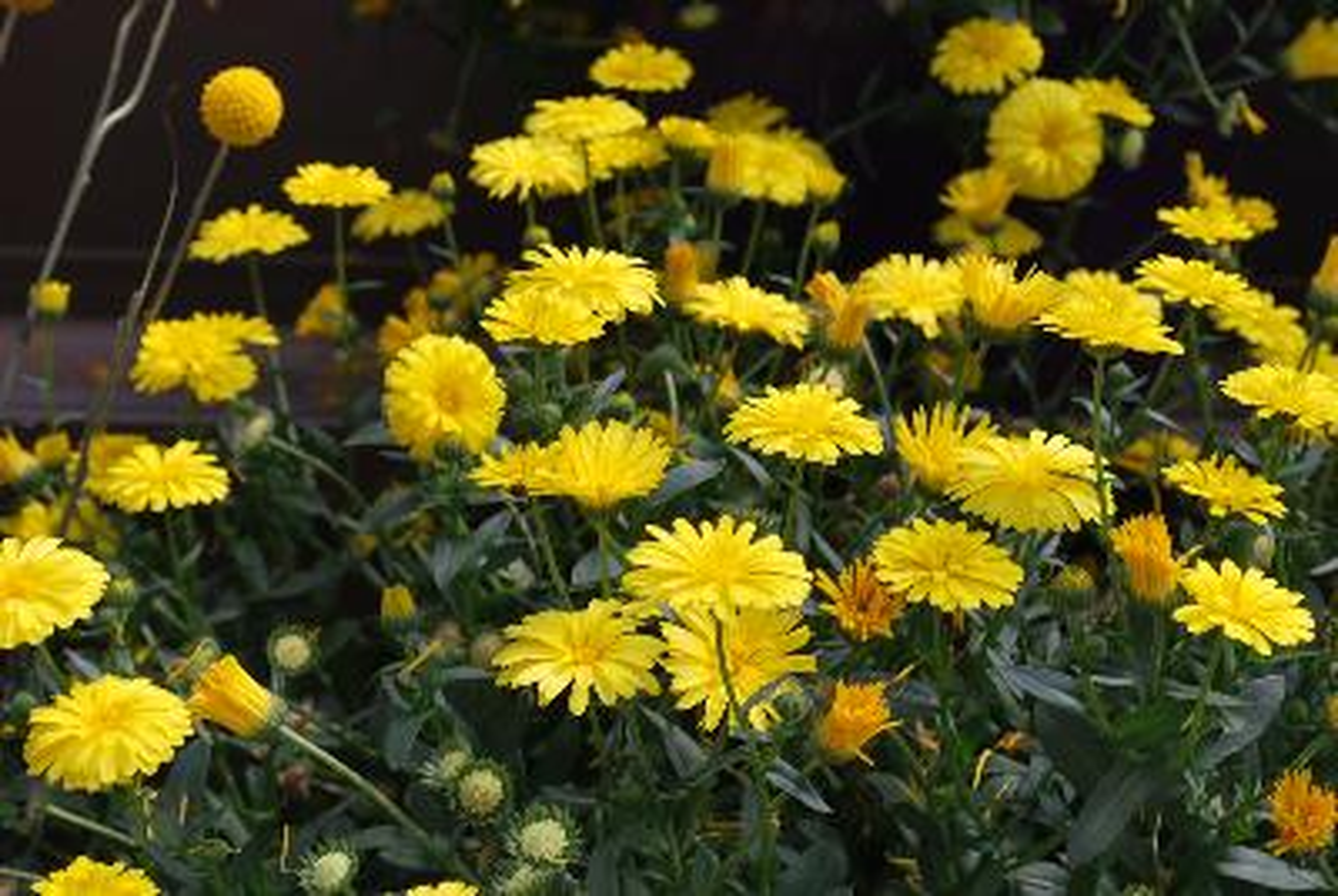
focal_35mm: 75
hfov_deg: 27.0
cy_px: 448
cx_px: 669
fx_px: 2792
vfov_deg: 18.2
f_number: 8
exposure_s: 1/125
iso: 100
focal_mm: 50
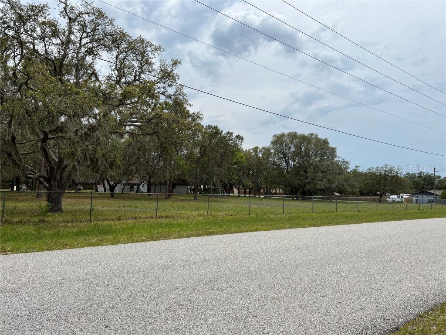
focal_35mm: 26
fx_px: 335
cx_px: 223
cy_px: 168
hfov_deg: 67.3
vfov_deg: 53.1
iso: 50
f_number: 1.5
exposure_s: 1/6993
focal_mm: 5.7
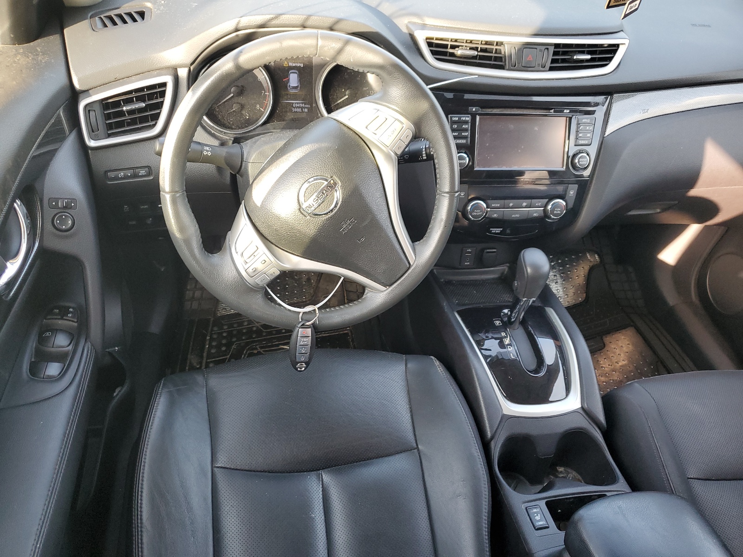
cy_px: 278
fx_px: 558
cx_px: 372
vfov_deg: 53.1
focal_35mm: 26
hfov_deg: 67.3
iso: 83
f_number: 1.5
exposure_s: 1/120
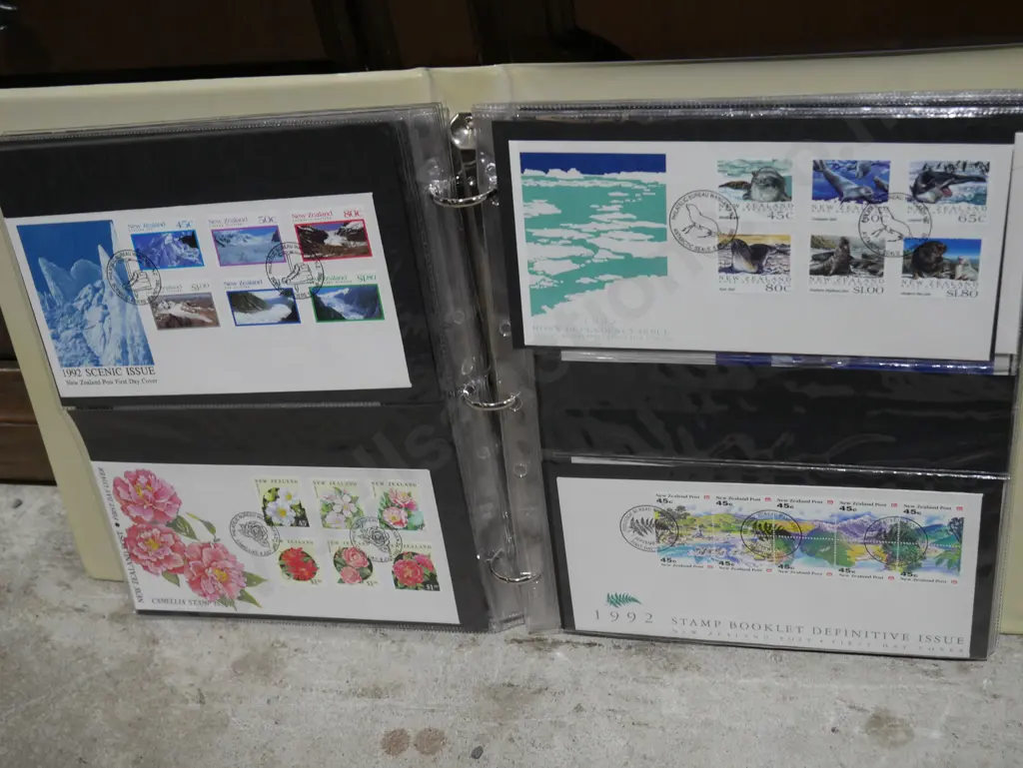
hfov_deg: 41.2
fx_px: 1360
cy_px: 384
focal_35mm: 46
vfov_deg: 31.5
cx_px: 512
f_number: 5.1
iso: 320
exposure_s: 1/60
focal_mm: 23
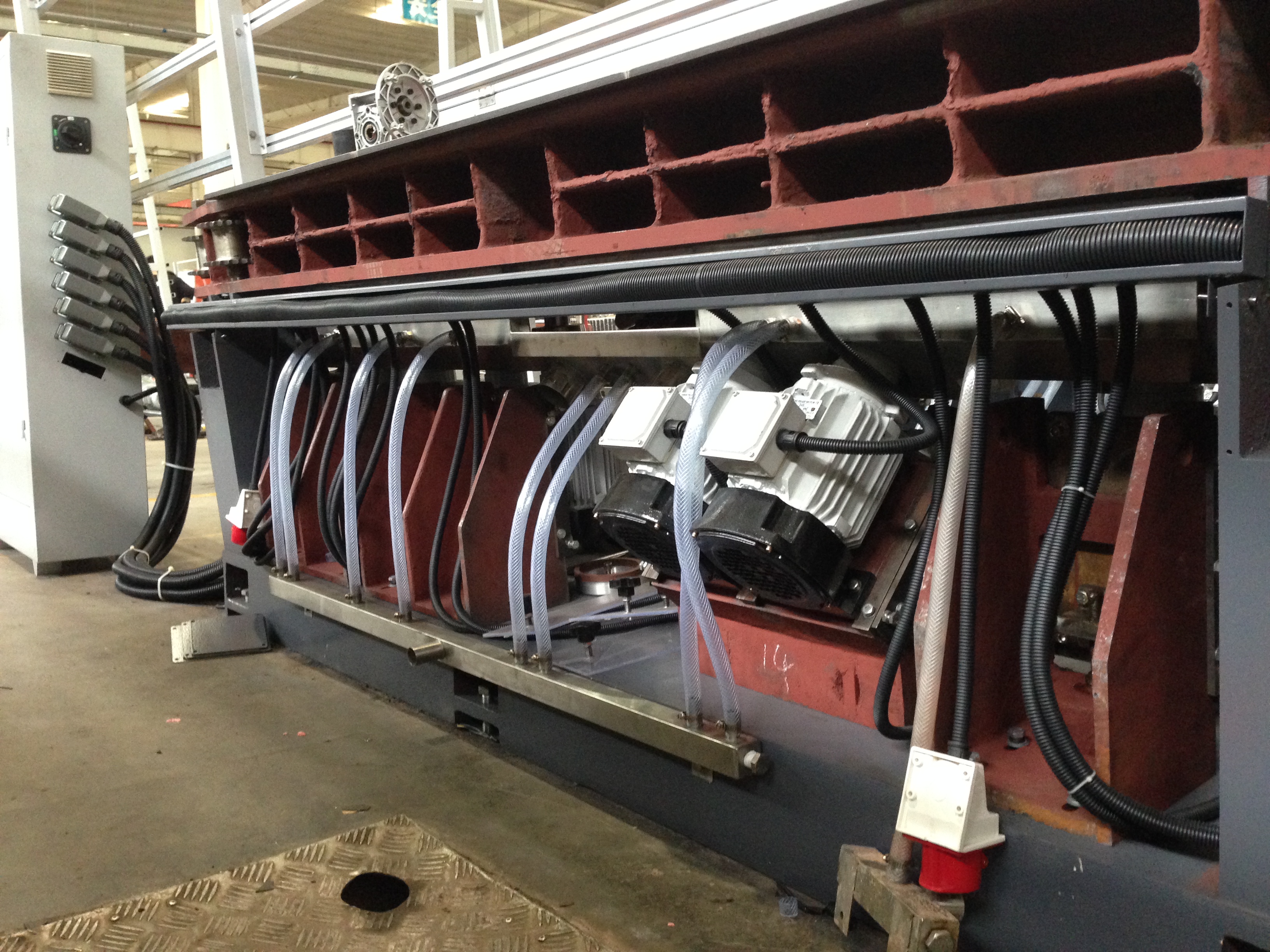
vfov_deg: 42.9
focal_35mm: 33
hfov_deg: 55.4
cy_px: 476
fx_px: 1211
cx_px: 635
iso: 320
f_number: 2.4
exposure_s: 1/20
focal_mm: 4.12
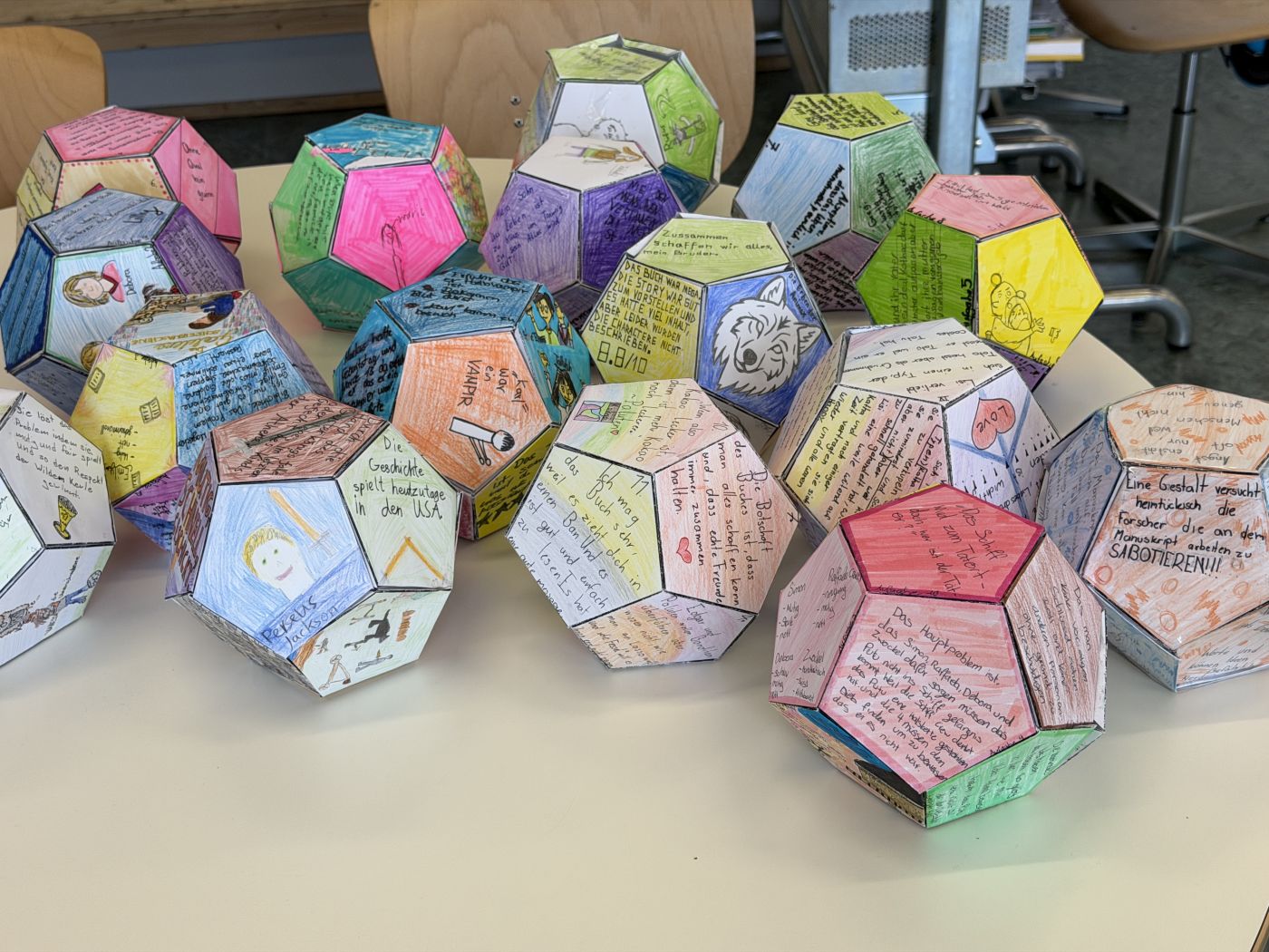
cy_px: 476
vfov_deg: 30.3
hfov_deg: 39.7
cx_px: 634
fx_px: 1760
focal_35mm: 48
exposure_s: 1/133
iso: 50
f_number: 1.78
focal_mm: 6.76
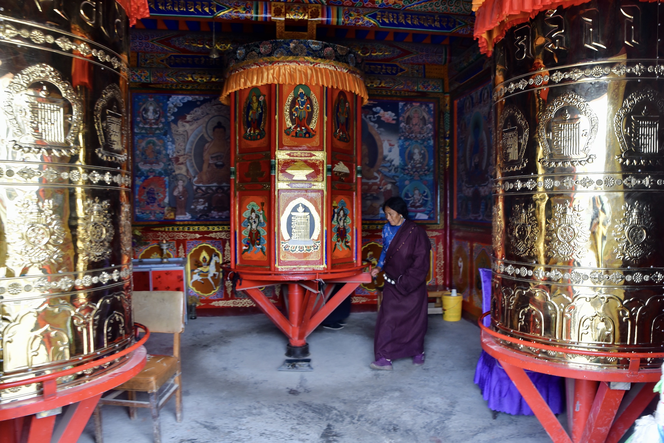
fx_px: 443
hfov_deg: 73.7
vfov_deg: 53.2
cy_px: 222
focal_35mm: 24
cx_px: 332
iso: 500
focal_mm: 24
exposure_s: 1/60
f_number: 4
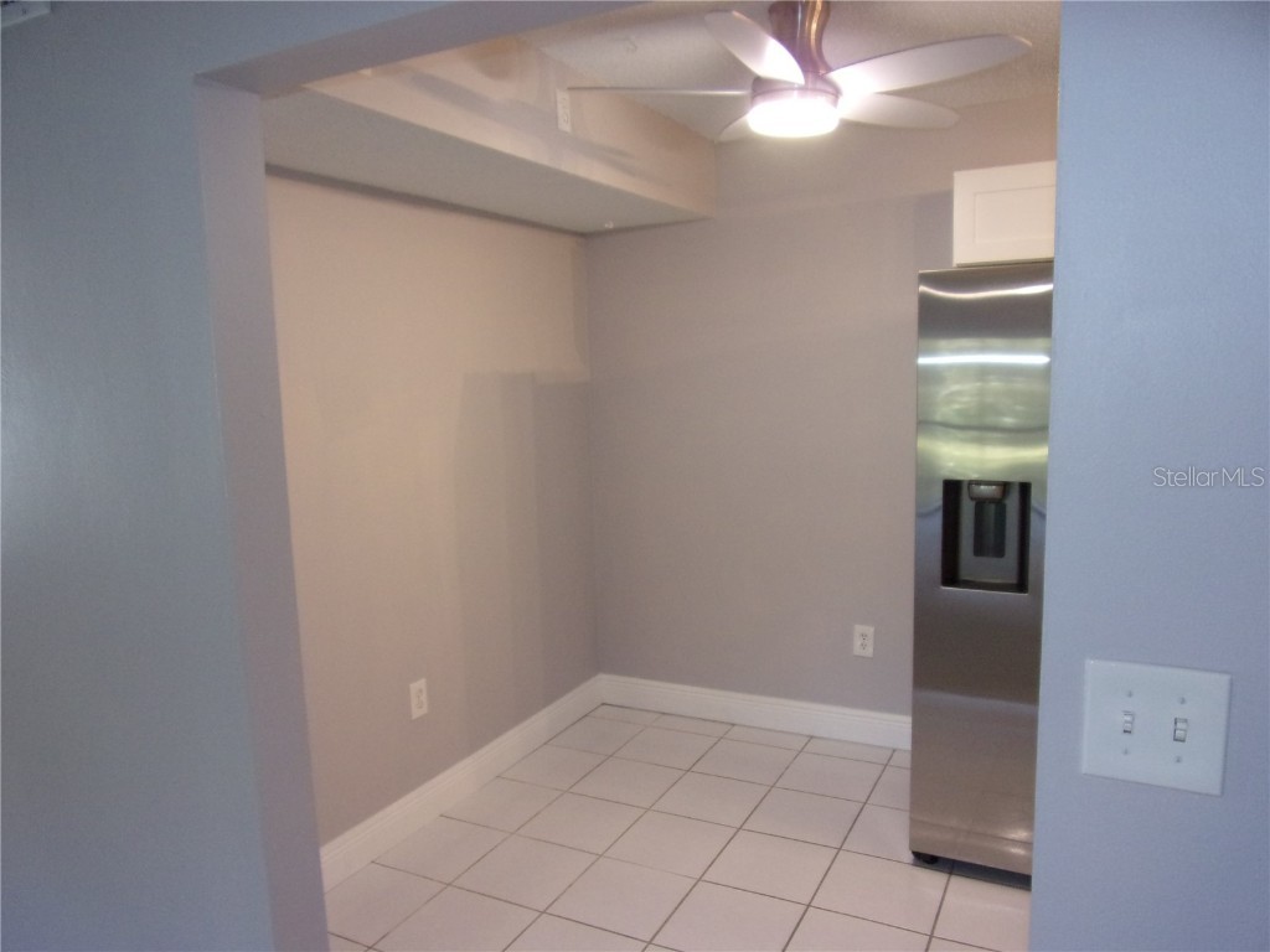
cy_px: 476
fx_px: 881
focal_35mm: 24
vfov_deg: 56.8
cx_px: 635
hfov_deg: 71.6
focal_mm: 4.3
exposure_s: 1/34
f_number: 3.3
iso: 200
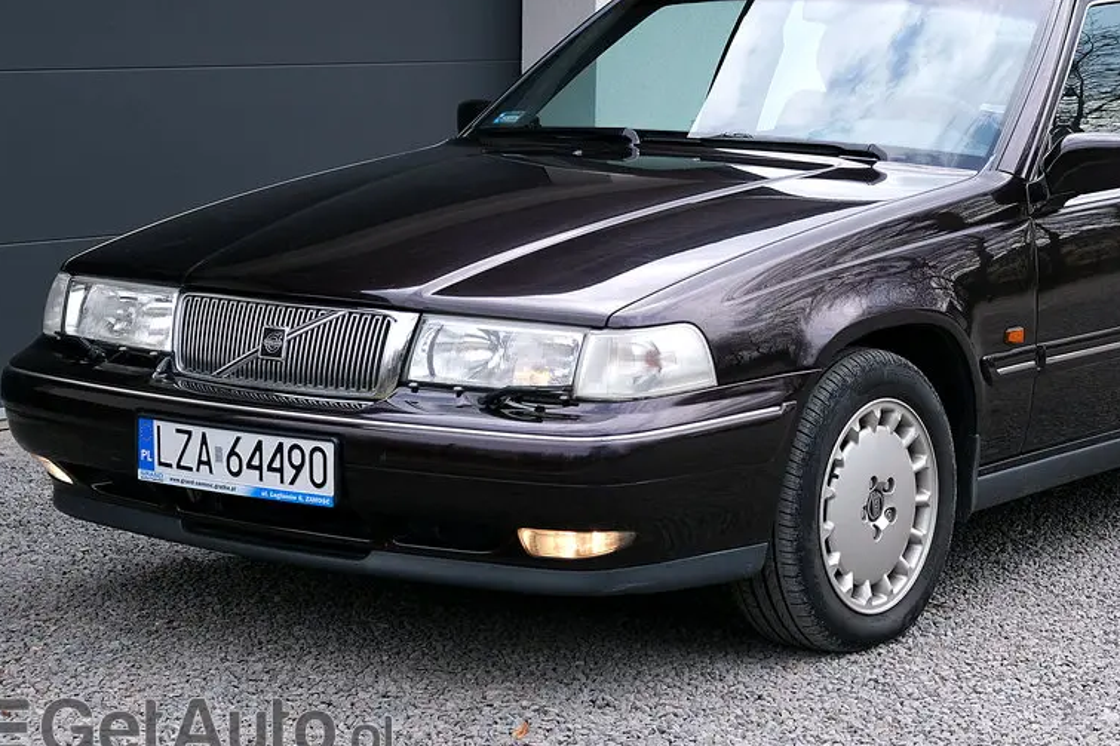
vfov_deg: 14.2
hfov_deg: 21.1
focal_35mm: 96
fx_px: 2986
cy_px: 238
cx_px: 777
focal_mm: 42.5
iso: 320
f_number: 5.6
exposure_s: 1/340
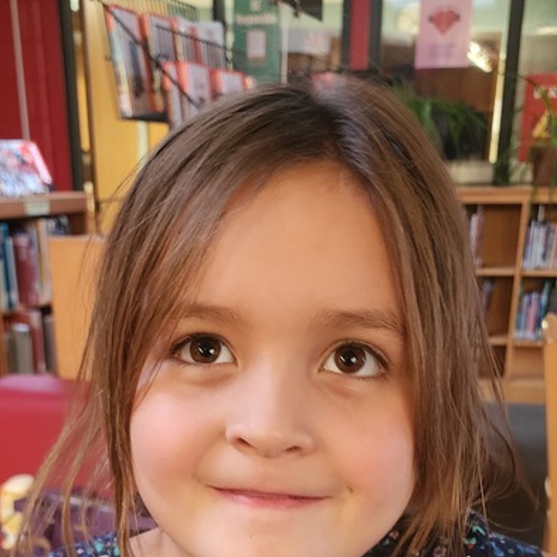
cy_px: 683
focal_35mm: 53
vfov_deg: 27.9
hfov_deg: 32.2
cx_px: 261
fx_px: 965
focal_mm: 6.4
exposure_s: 1/30
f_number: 1.8
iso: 500
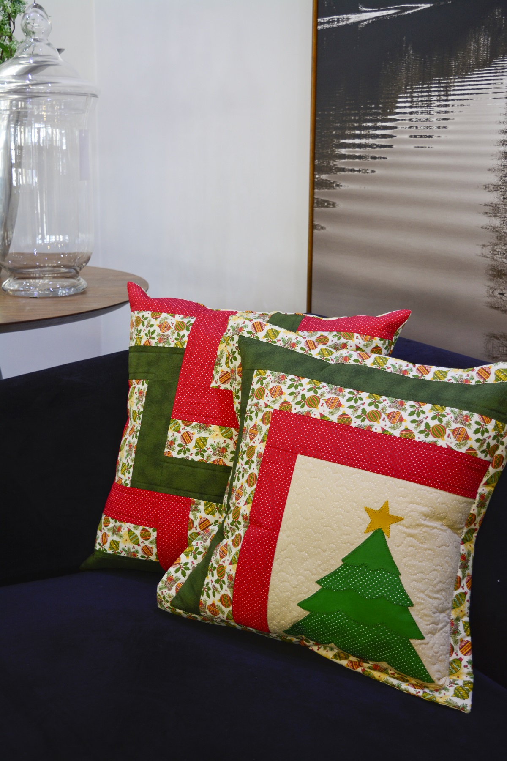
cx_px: 254
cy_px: 380
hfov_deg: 28.9
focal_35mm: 46
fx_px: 982
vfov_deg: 42.3
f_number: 5
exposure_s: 1/20
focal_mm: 31
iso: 400
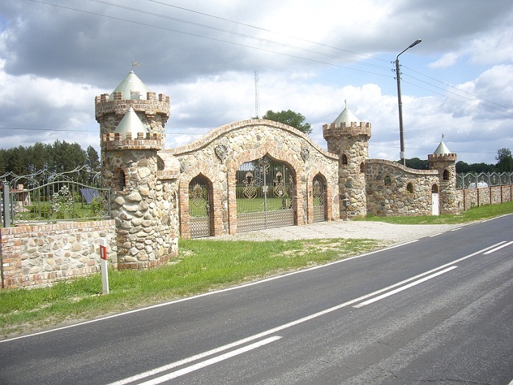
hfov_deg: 49.0
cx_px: 256
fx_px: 563
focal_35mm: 38
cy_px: 192
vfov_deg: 37.7
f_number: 8
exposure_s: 1/100
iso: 64
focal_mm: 7.9
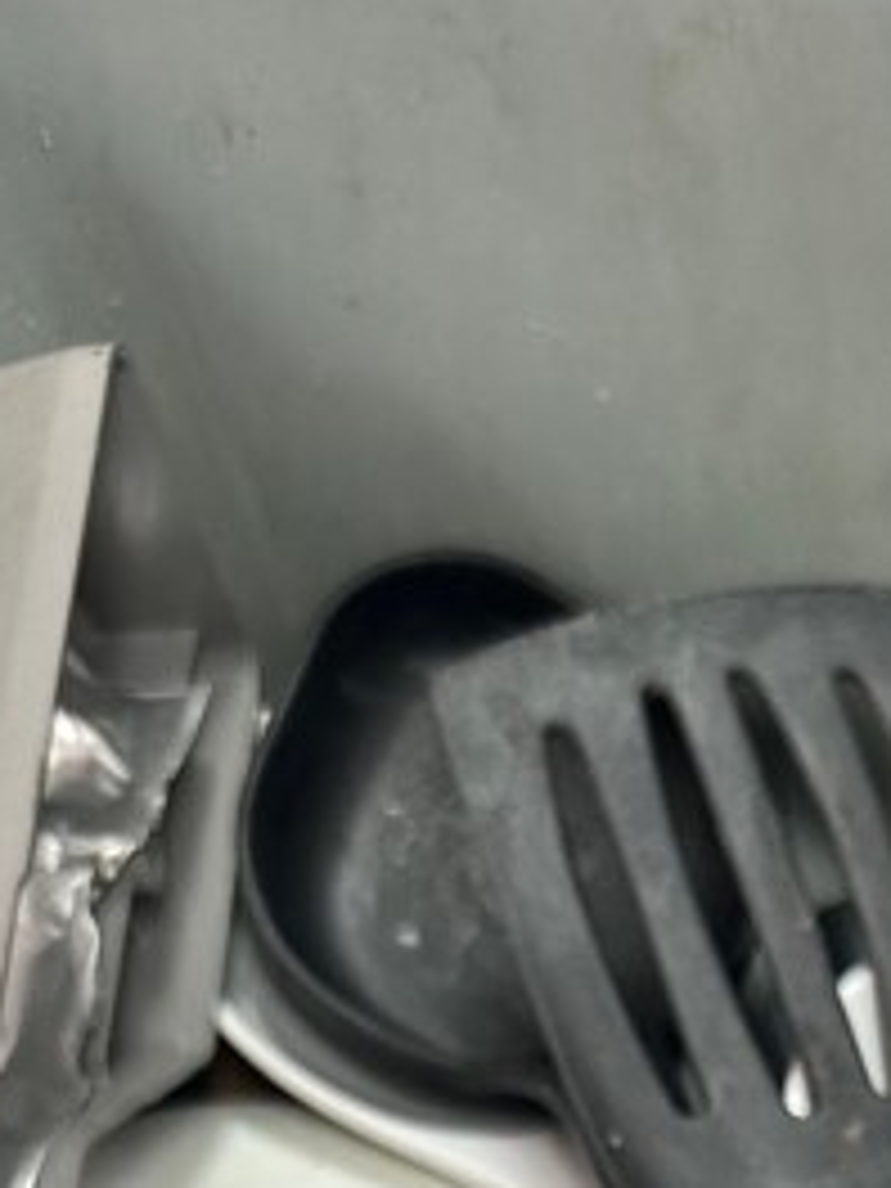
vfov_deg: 21.7
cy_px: 1811
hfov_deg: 18.9
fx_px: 2540
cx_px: 1030
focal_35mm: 74
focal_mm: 6.86
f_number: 1.78
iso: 200
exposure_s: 1/120
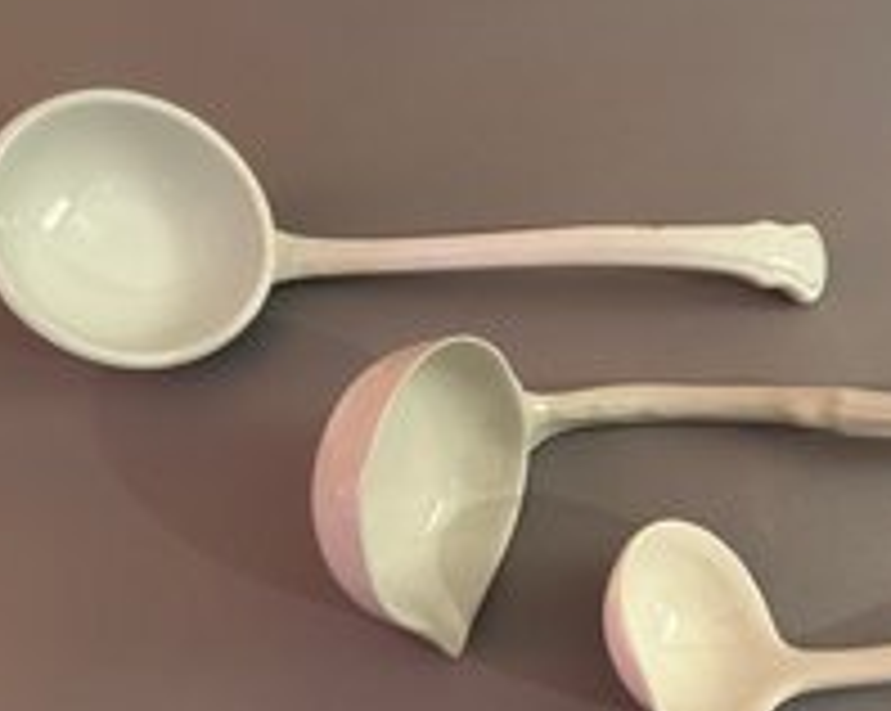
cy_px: 461
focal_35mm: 44
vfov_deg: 33.9
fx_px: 1159
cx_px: 646
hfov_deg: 41.1
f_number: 1.5
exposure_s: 1/60
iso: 320
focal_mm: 5.7
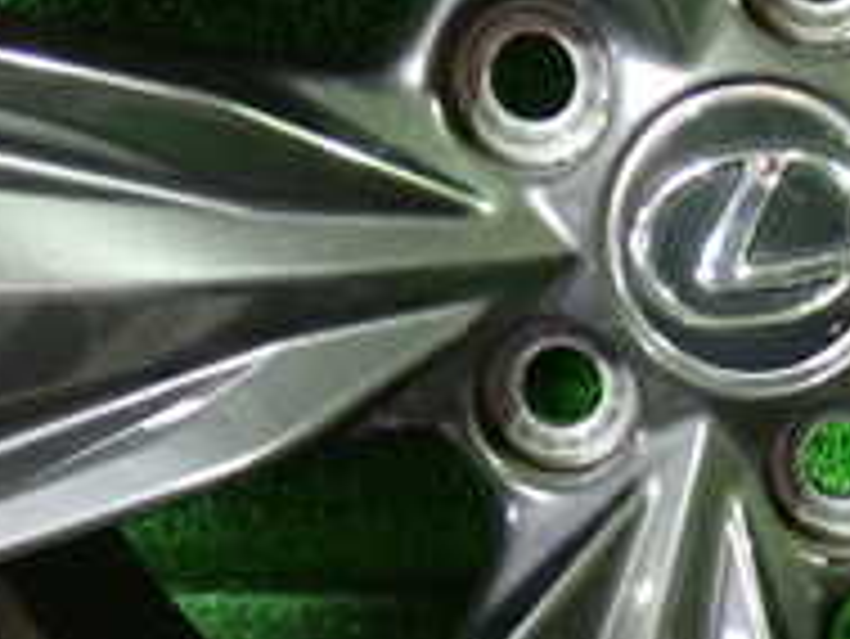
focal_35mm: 95
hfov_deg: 20.3
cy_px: 860
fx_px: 2334
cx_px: 738
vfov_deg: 14.8
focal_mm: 5.4
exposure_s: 1/25
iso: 800
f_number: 2.3
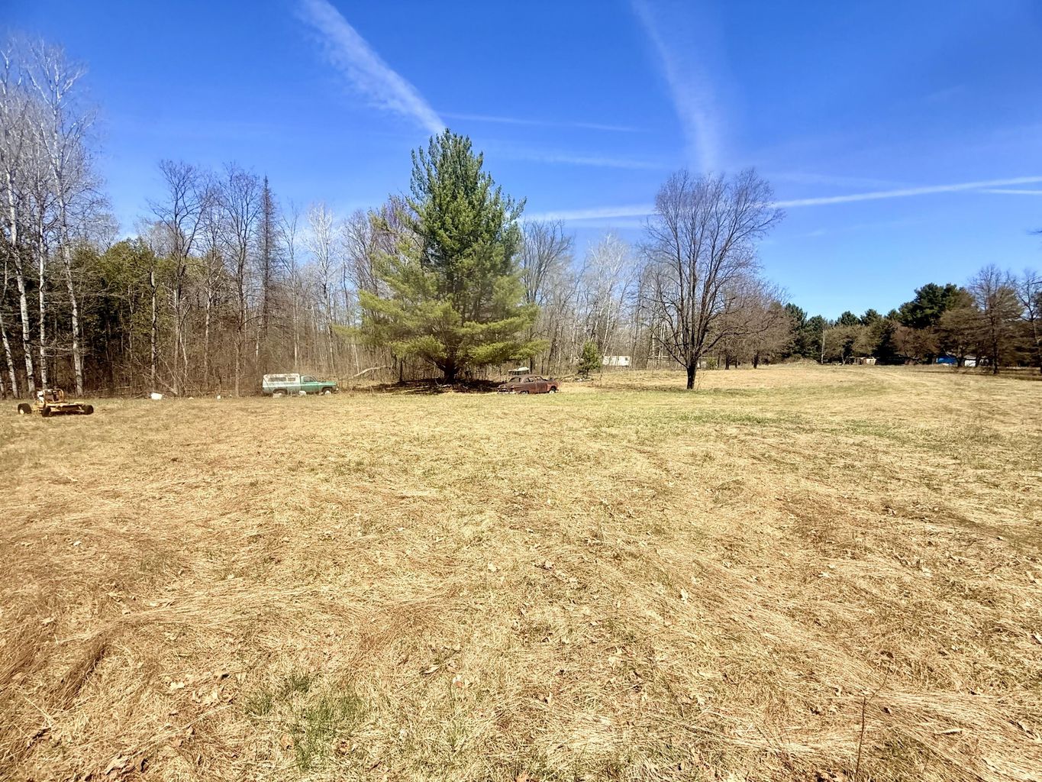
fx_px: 421
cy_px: 391
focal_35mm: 14
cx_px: 521
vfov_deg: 85.7
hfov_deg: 102.1
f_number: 2.2
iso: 50
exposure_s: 1/1613
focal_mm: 2.22
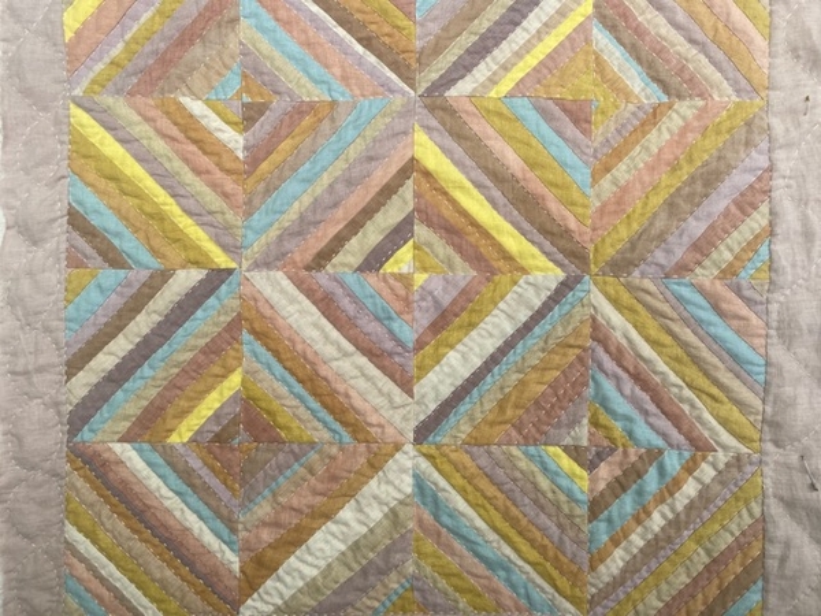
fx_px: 617
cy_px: 308
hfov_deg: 67.3
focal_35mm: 26
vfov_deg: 53.1
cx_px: 410
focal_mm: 4.25
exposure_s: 1/864
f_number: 1.8
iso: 32
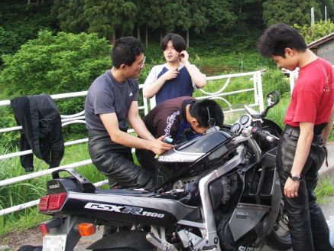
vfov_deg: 35.0
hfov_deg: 45.2
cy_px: 97
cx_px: 219
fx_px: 396
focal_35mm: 41
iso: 50
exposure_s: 1/80
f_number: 3.2
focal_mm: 7.2
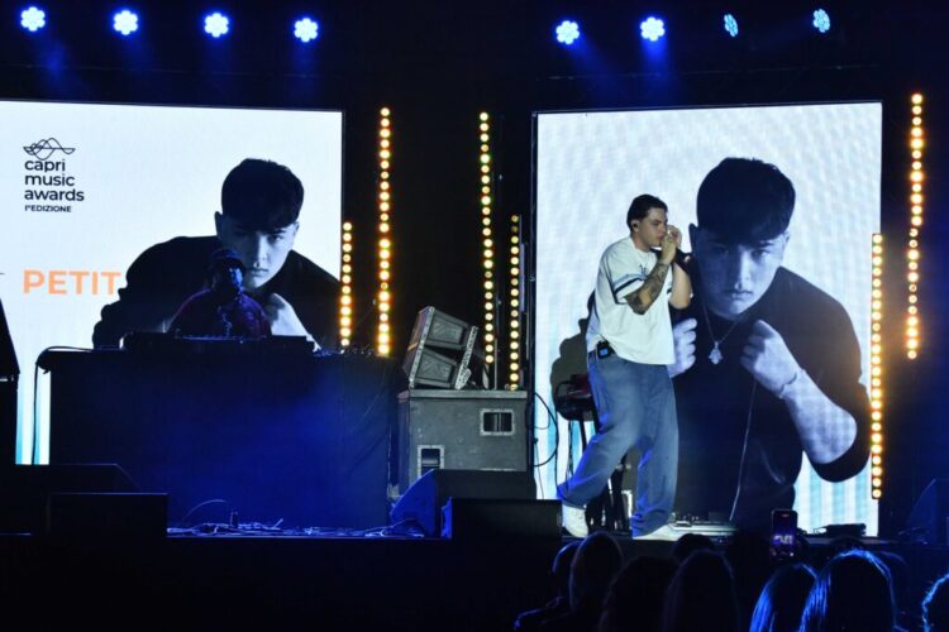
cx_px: 474
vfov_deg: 11.4
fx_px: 3163
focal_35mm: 120
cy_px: 316
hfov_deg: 17.1
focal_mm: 100
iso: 8000
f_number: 18
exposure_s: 1/160
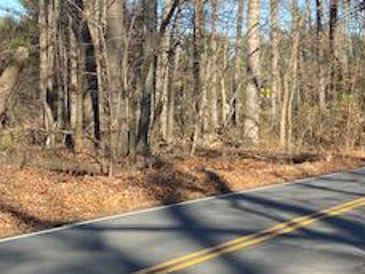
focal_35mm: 73
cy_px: 96
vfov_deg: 20.1
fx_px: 770
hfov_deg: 22.9
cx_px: 507
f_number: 1.8
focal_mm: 4.25
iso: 32
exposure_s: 1/1007
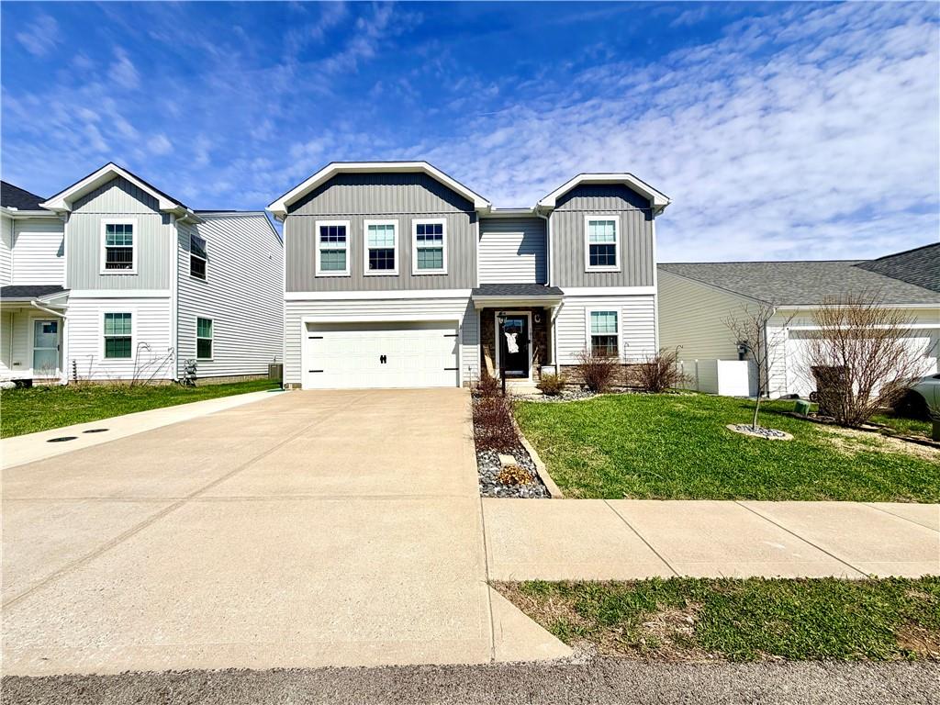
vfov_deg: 85.7
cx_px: 470
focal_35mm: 14
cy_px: 352
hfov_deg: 102.1
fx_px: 380
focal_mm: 2.22
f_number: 2.2
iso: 20
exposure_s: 1/2024
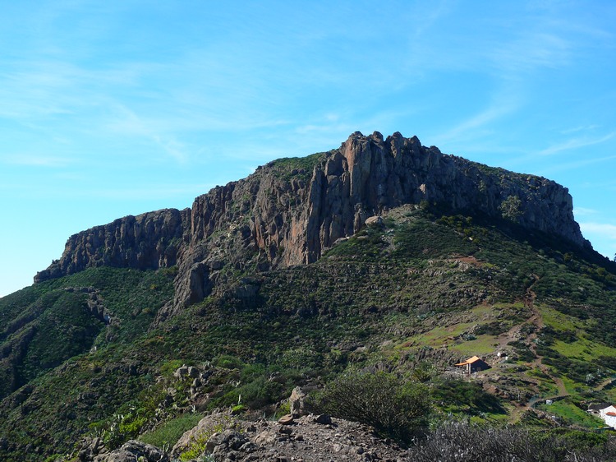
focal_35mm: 47
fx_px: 836
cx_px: 308
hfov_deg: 40.4
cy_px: 231
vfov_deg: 30.9
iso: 100
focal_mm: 9.9
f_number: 4
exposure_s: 1/200
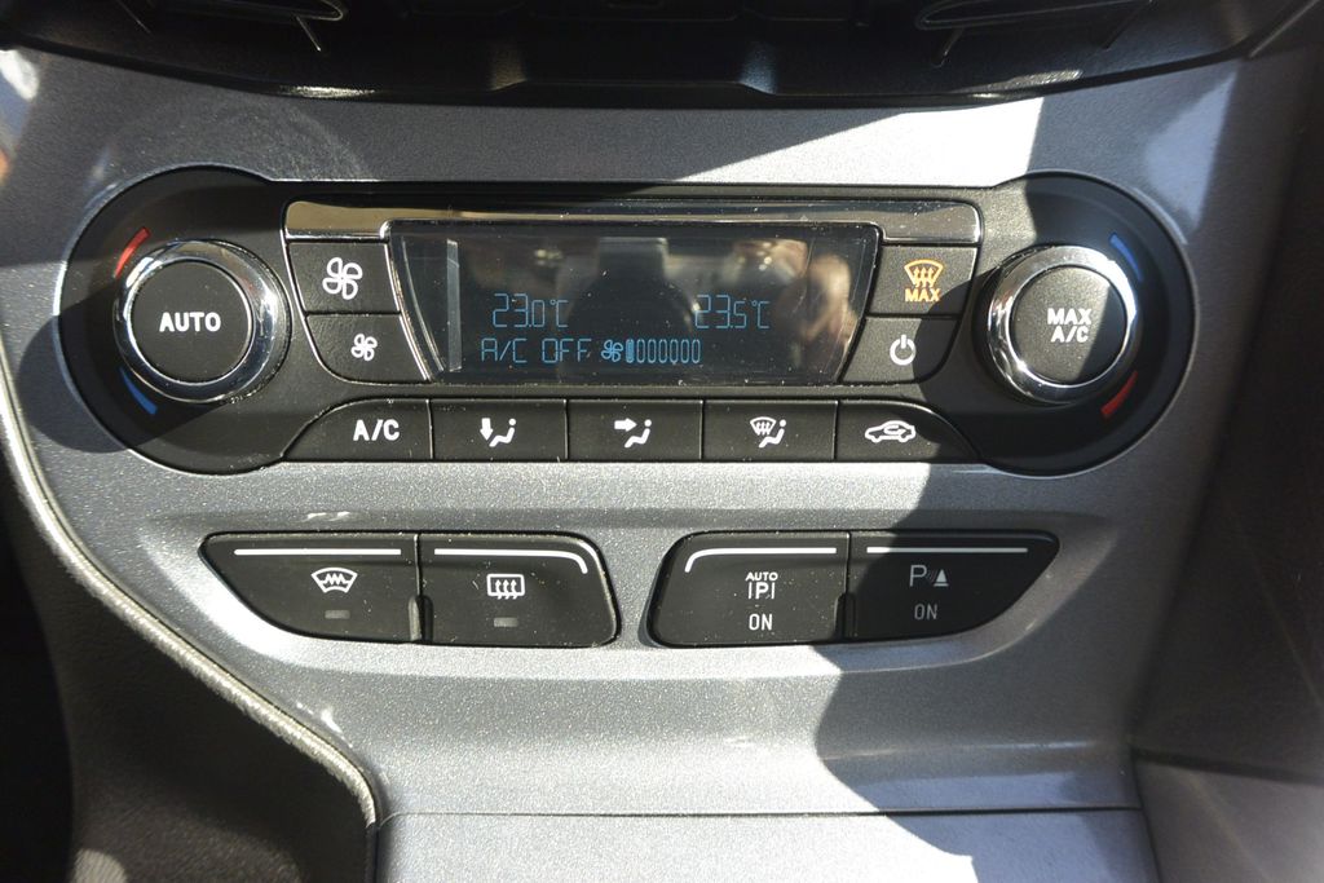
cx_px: 662
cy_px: 442
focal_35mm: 27
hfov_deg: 67.4
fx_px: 993
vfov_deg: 47.9
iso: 200
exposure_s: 1/200
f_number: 3.5
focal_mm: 10
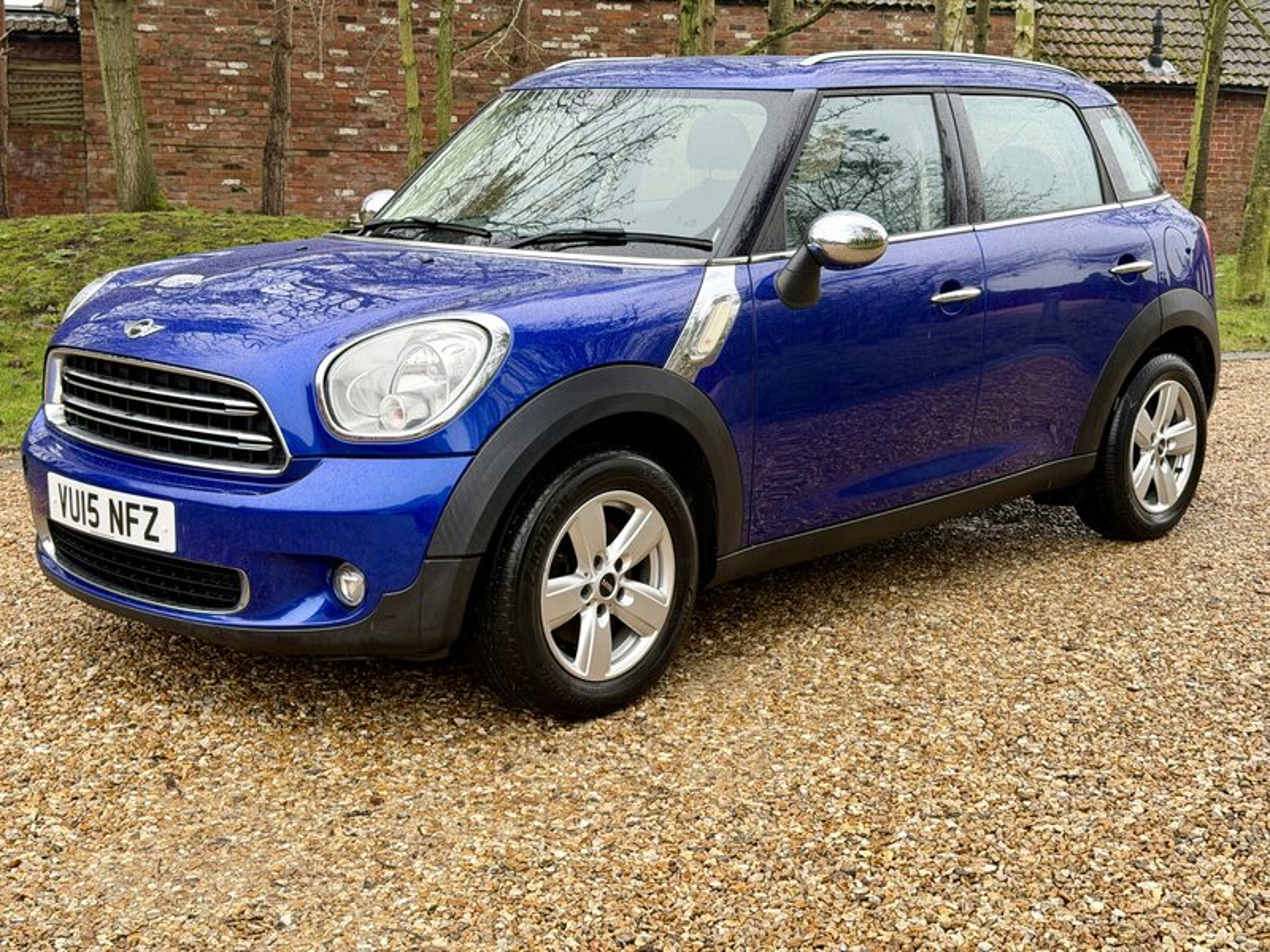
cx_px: 635
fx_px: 1761
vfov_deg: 30.3
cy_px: 476
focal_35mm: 48
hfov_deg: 39.7
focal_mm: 6.76
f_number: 1.78
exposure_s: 1/134
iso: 100
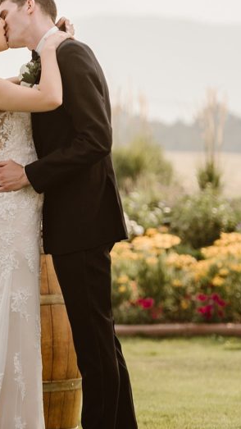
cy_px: 116
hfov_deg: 5.3
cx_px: 26
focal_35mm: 230
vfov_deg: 9.4
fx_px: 2614
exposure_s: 1/3200
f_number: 2.8
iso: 200
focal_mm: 112
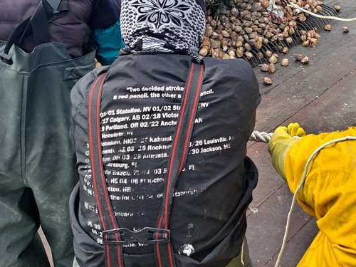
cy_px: 4
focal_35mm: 48
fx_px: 494
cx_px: 261
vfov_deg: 28.5
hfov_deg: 38.8
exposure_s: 1/654
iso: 25
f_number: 1.8
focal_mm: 5.23
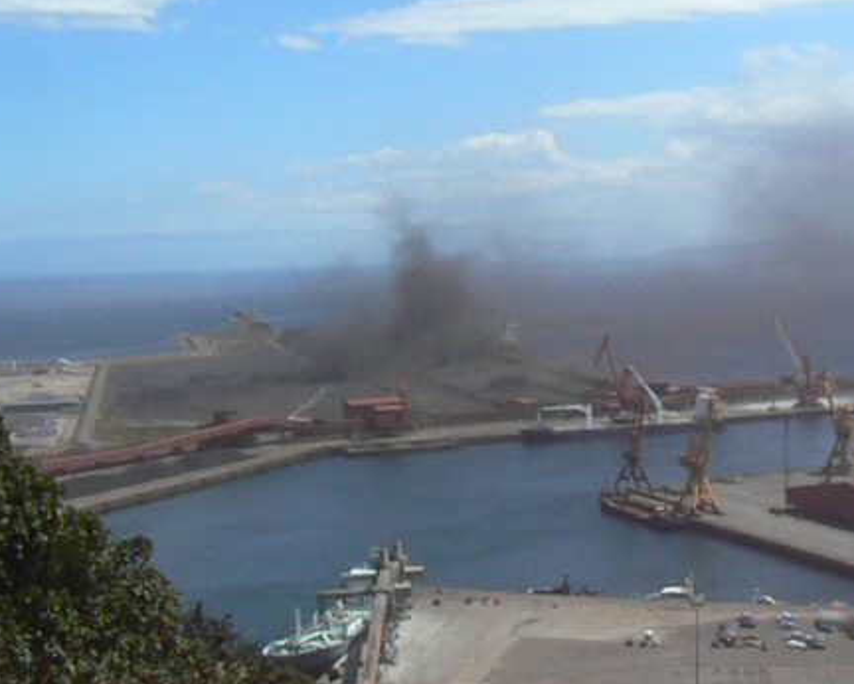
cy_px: 340
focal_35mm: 52
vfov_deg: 29.2
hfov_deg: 35.8
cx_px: 316
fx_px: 1315
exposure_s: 1/1300
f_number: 8
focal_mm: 6
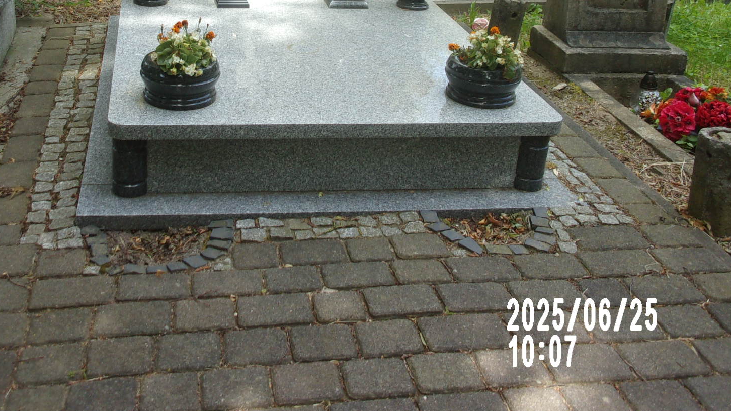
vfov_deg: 26.7
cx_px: 285
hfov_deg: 47.0
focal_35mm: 43
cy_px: 32
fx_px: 833
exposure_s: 1/150
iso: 80
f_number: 3.9
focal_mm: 5.1
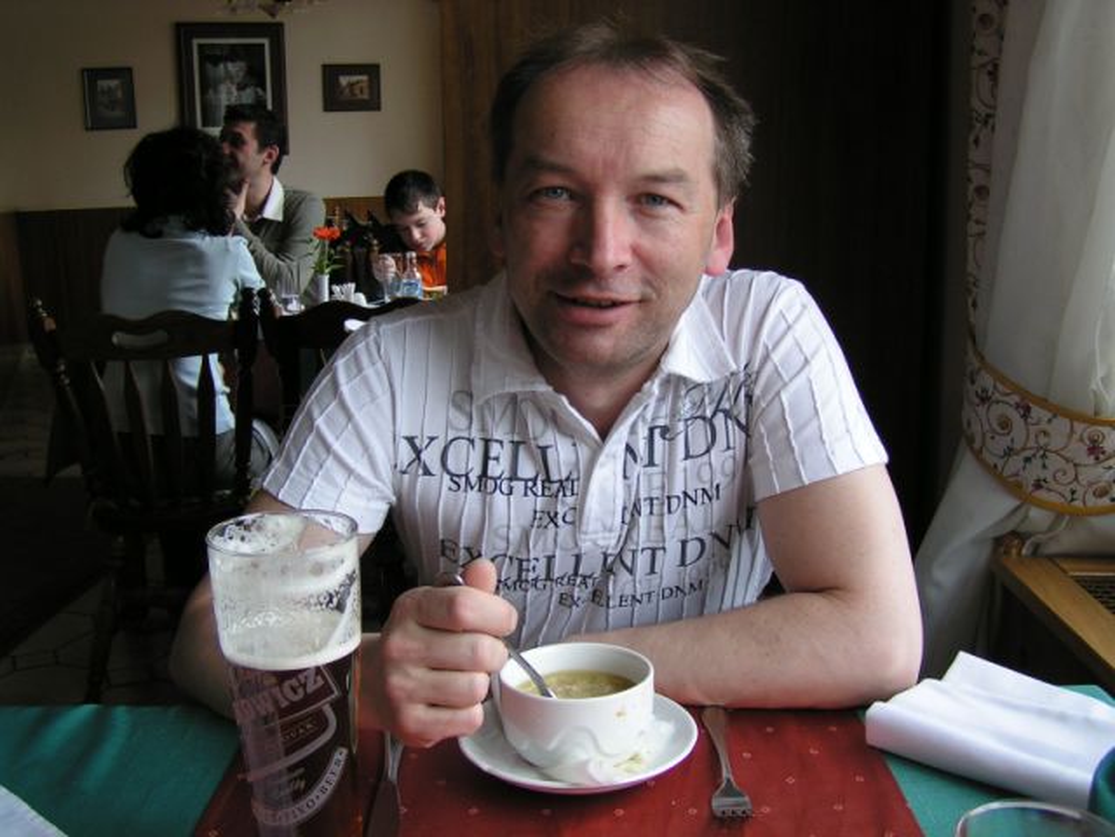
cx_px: 558
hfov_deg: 49.0
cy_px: 418
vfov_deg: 37.7
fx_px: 1224
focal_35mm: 38
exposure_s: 1/50
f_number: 3.5
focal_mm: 5.8
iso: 50
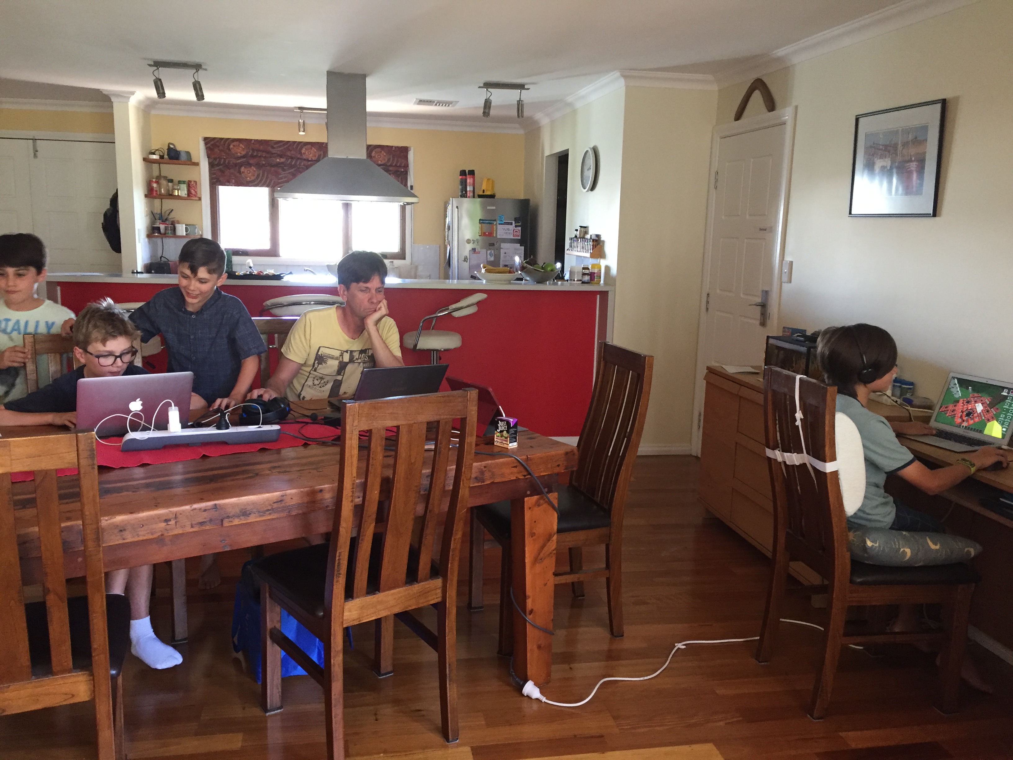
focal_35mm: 29
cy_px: 380
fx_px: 849
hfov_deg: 61.7
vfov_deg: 48.2
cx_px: 506
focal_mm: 4.15
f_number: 2.2
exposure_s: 1/33
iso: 250
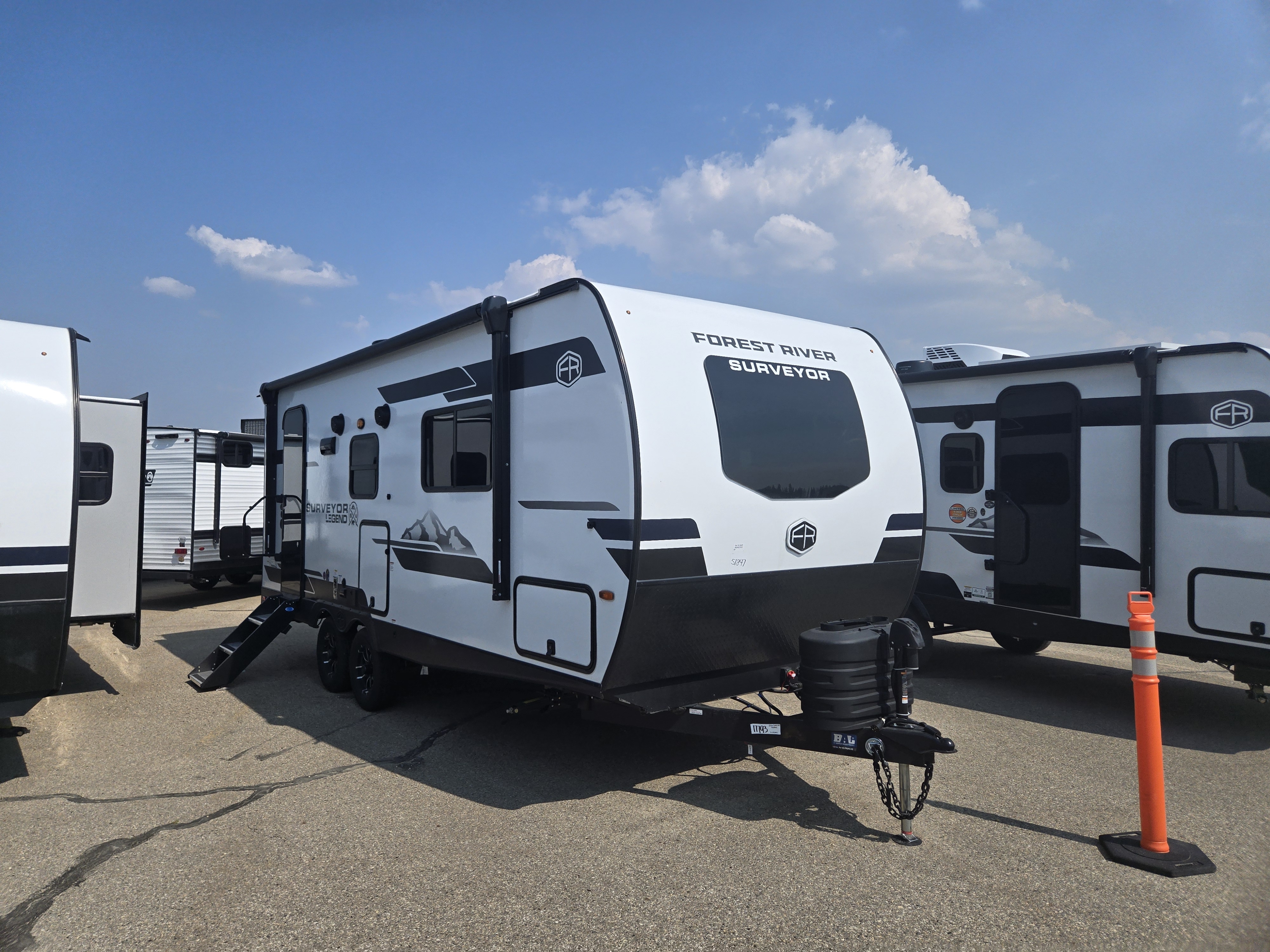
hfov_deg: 73.9
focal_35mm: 23
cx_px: 635
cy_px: 476
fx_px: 844
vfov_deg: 58.9
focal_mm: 5.4
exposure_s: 1/3168
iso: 25
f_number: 1.8
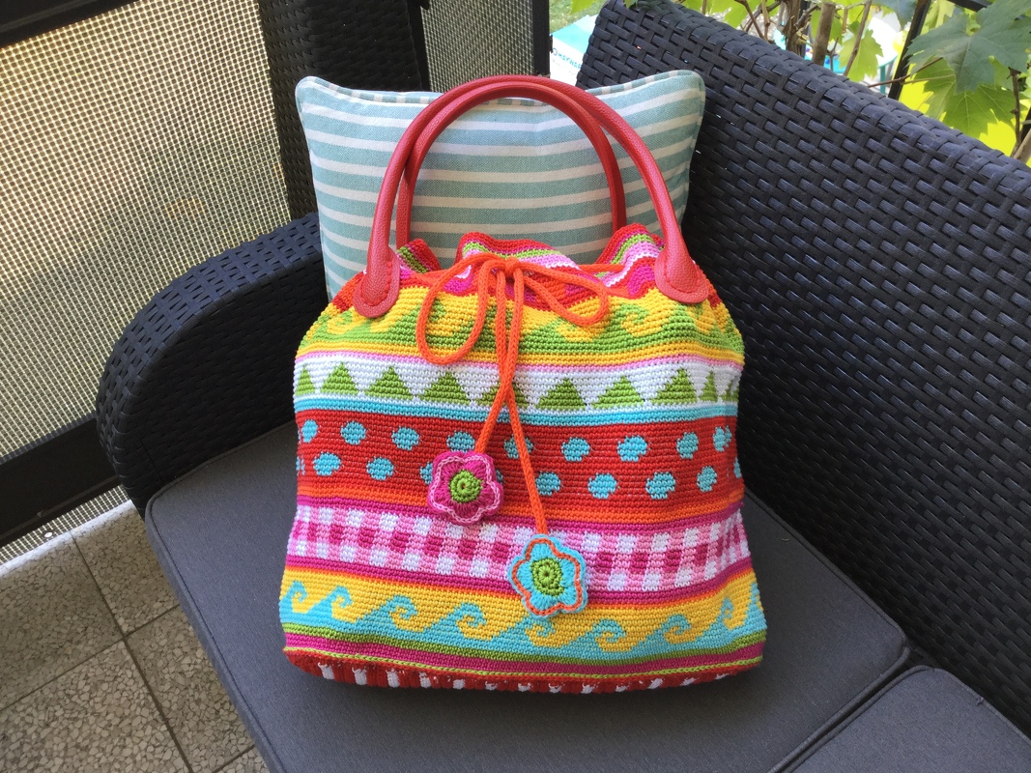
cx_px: 516
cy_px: 386
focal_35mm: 31
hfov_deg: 58.4
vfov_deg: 45.4
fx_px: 923
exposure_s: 1/50
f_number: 2.4
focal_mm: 3.3
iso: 32
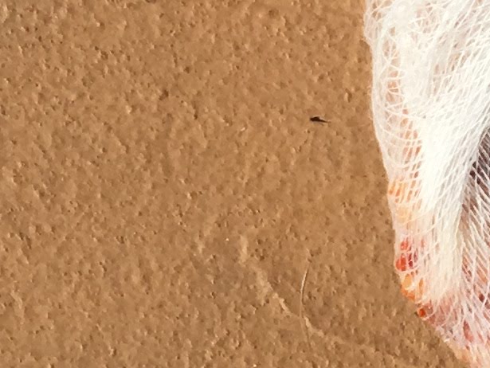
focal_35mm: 190
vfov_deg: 7.7
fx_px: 2691
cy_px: -186
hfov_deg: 9.7
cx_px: 994
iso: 25
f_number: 2.2
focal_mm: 4.15
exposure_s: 1/2747
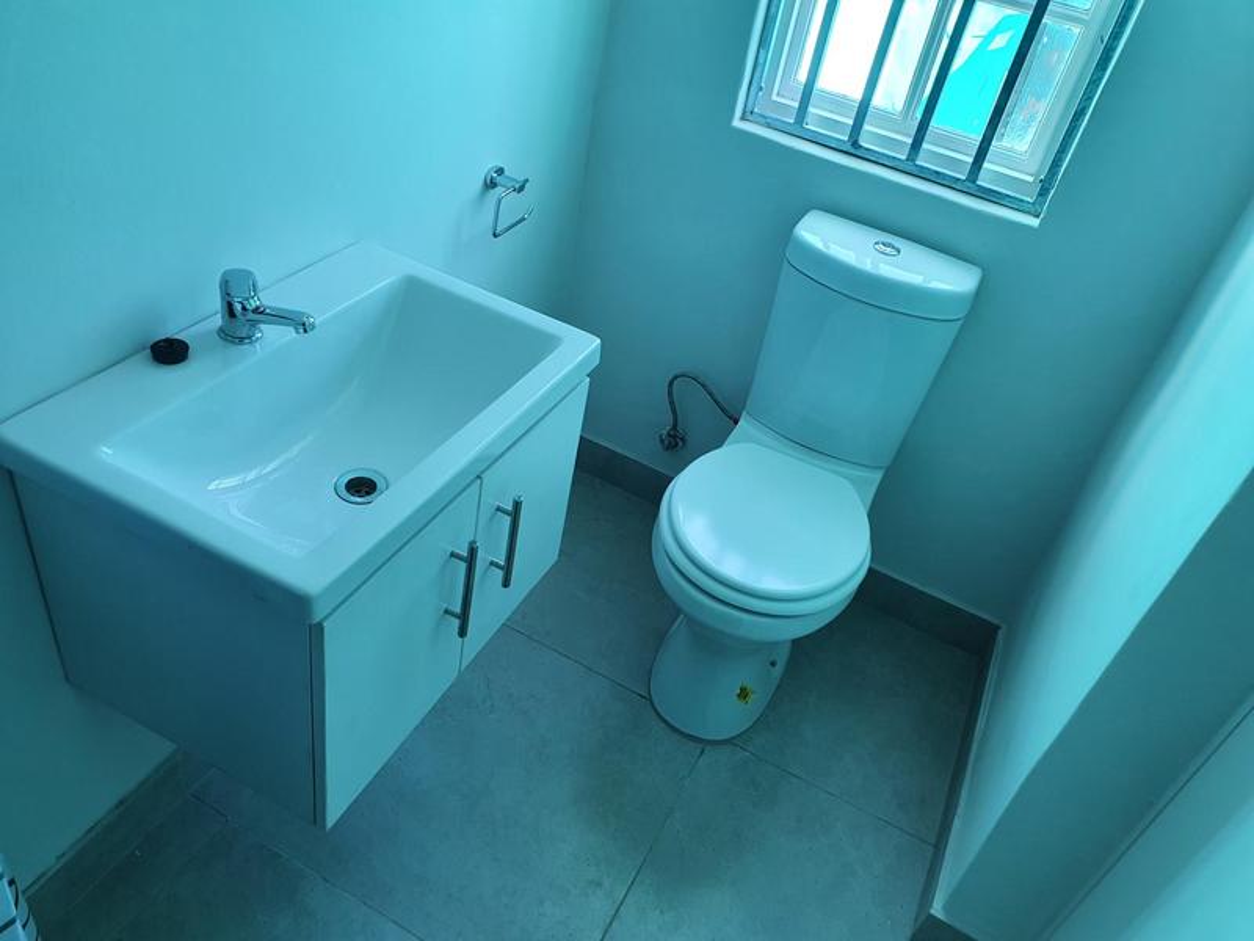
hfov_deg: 67.3
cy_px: 470
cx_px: 627
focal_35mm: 26
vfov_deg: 53.1
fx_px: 942
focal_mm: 4.32
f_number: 2.4
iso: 80
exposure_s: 1/100
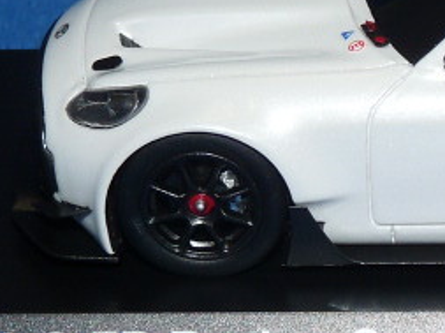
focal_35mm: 256
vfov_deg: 5.8
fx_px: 3286
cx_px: 549
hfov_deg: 7.7
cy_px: 21
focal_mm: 10.1
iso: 100
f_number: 4
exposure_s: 1/125
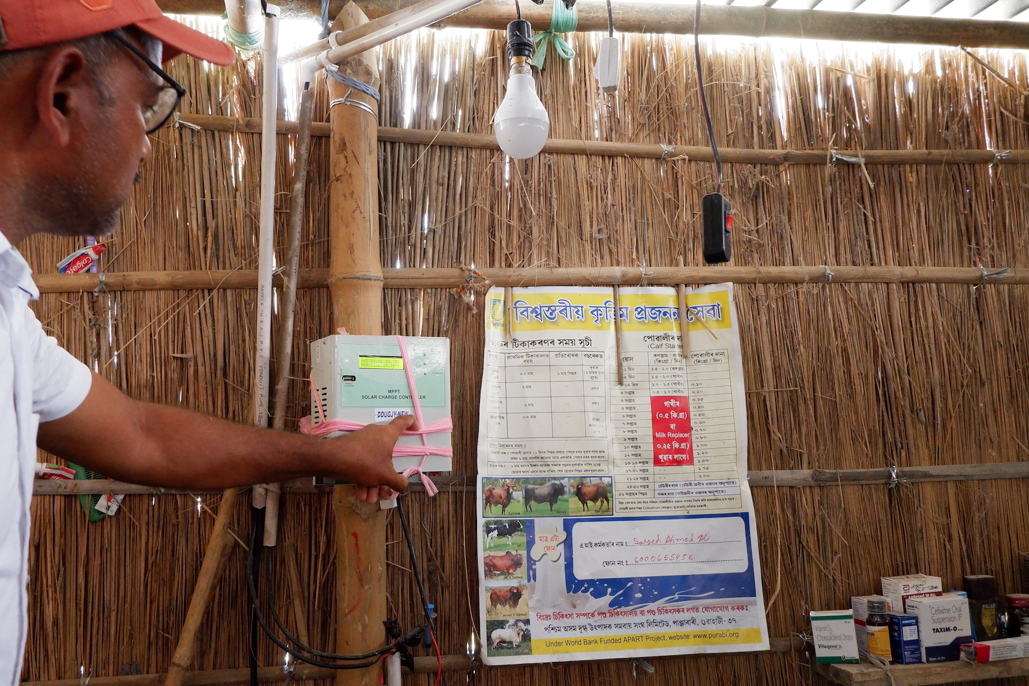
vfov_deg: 40.0
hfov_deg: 57.1
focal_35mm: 33
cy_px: 359
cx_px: 460
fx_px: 943
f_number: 4
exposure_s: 1/34
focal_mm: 15
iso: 3200
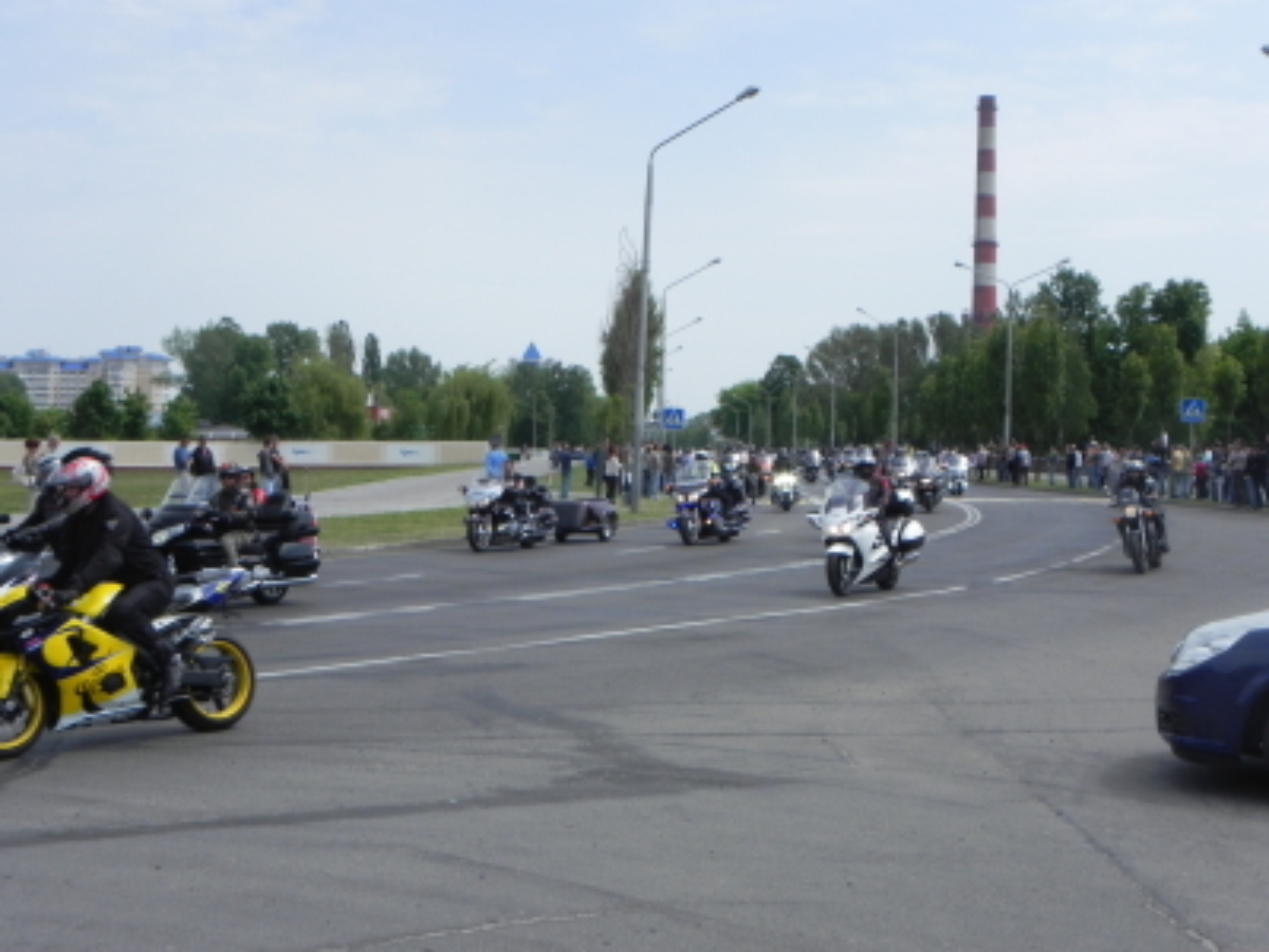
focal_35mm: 52
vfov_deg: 28.0
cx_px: 634
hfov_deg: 36.8
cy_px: 476
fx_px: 1906
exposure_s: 1/475
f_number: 7.1
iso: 160
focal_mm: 9.2
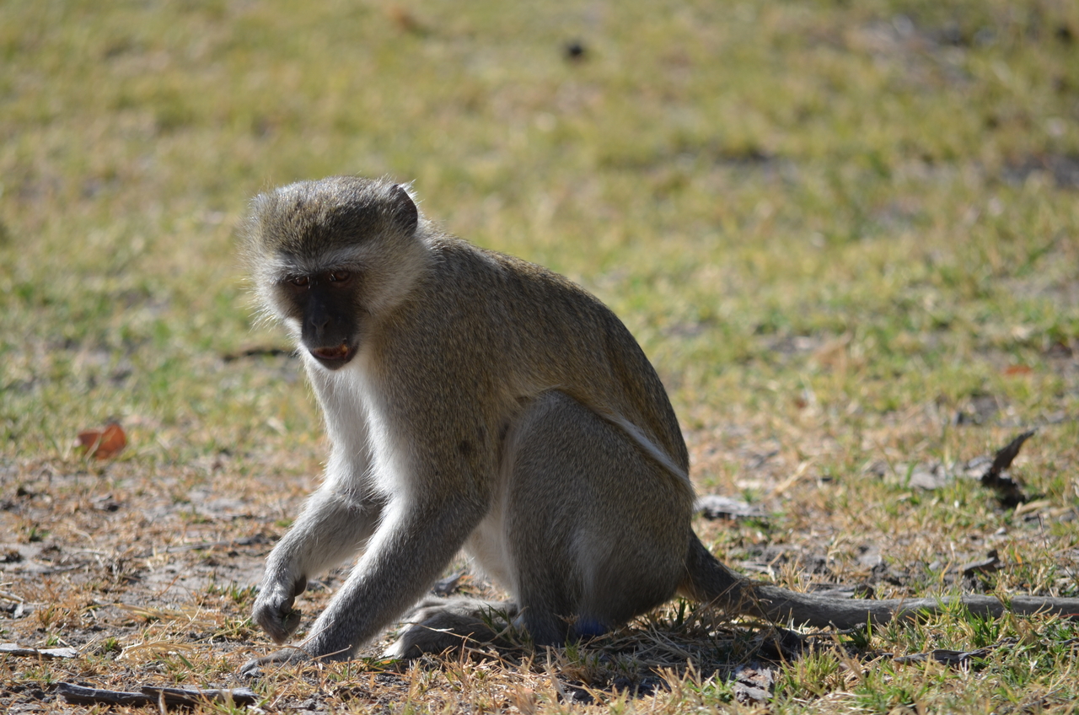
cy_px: 358
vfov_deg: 3.0
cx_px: 540
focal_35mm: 450
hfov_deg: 4.6
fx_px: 13461
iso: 200
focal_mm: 300
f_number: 6.3
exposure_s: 1/640
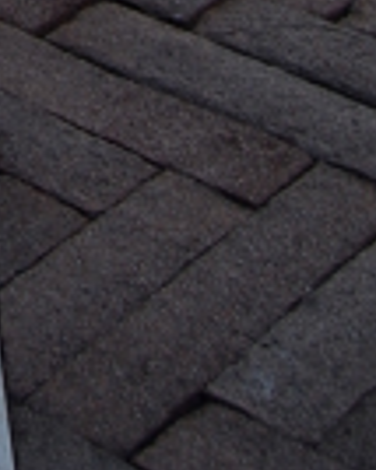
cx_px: -348
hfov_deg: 8.6
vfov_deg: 8.8
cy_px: -1038
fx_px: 2367
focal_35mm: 170
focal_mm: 18
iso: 100
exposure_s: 1/125
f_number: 5.6
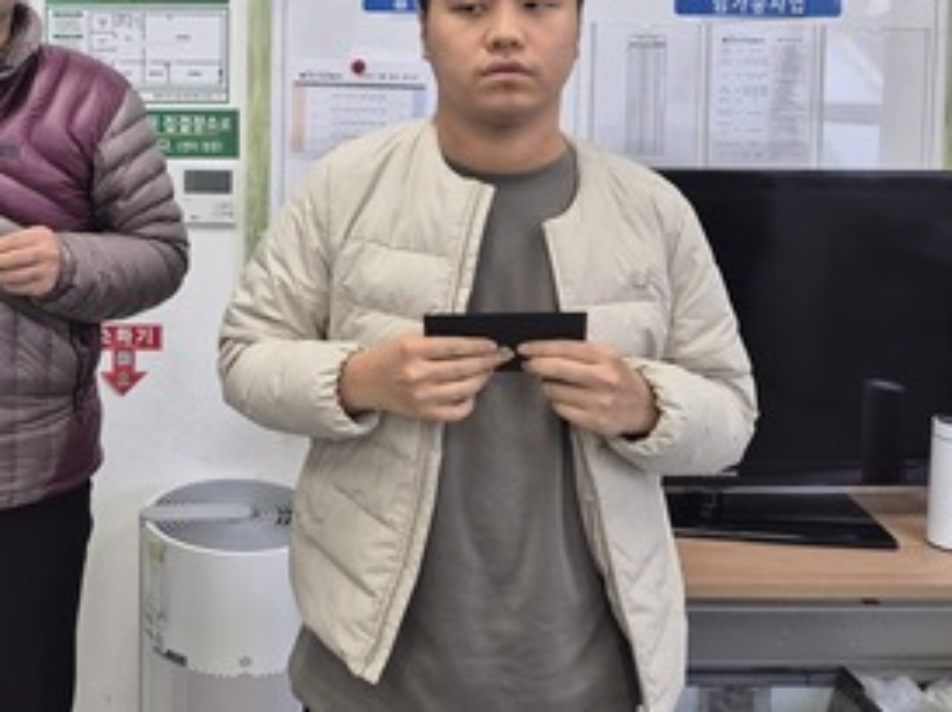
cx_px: 229
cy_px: 106
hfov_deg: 43.3
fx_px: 1154
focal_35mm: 42
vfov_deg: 33.0
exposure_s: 1/120
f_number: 1.8
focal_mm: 5.4
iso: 100
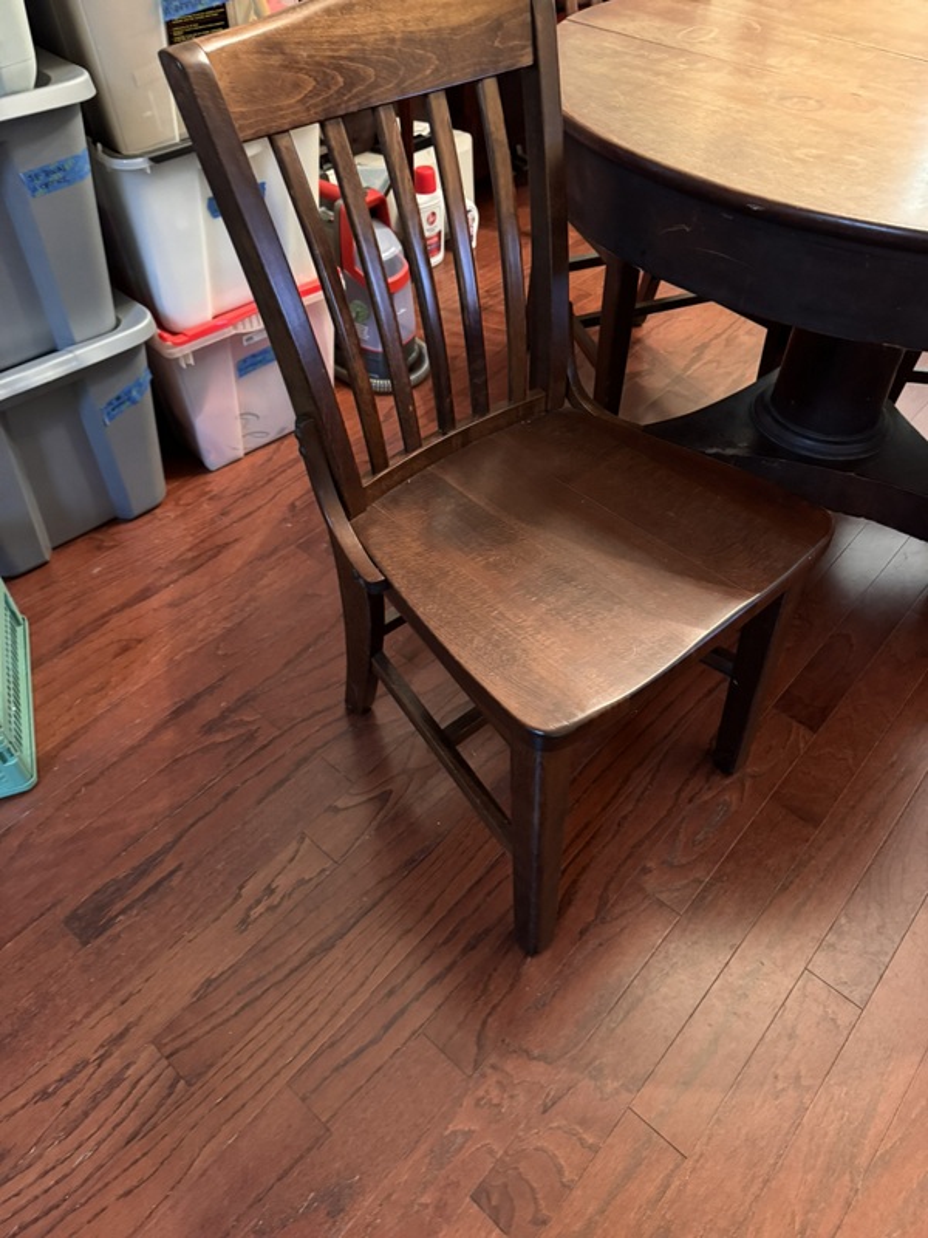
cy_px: 619
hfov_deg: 56.8
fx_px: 858
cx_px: 464
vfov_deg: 71.6
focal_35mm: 24
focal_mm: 6.76
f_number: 1.78
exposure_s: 1/30
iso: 1000
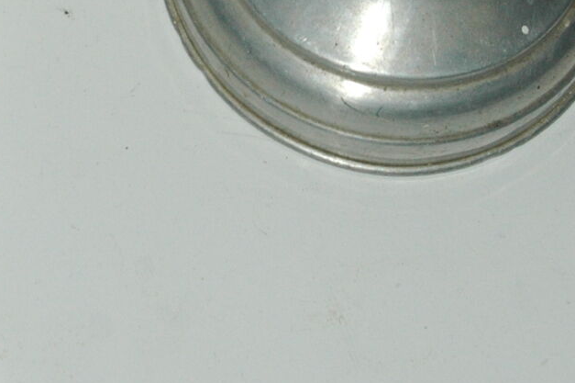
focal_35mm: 150
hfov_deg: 13.7
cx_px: 194
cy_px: -24
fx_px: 2394
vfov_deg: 9.1
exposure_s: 1/125
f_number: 7.1
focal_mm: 28
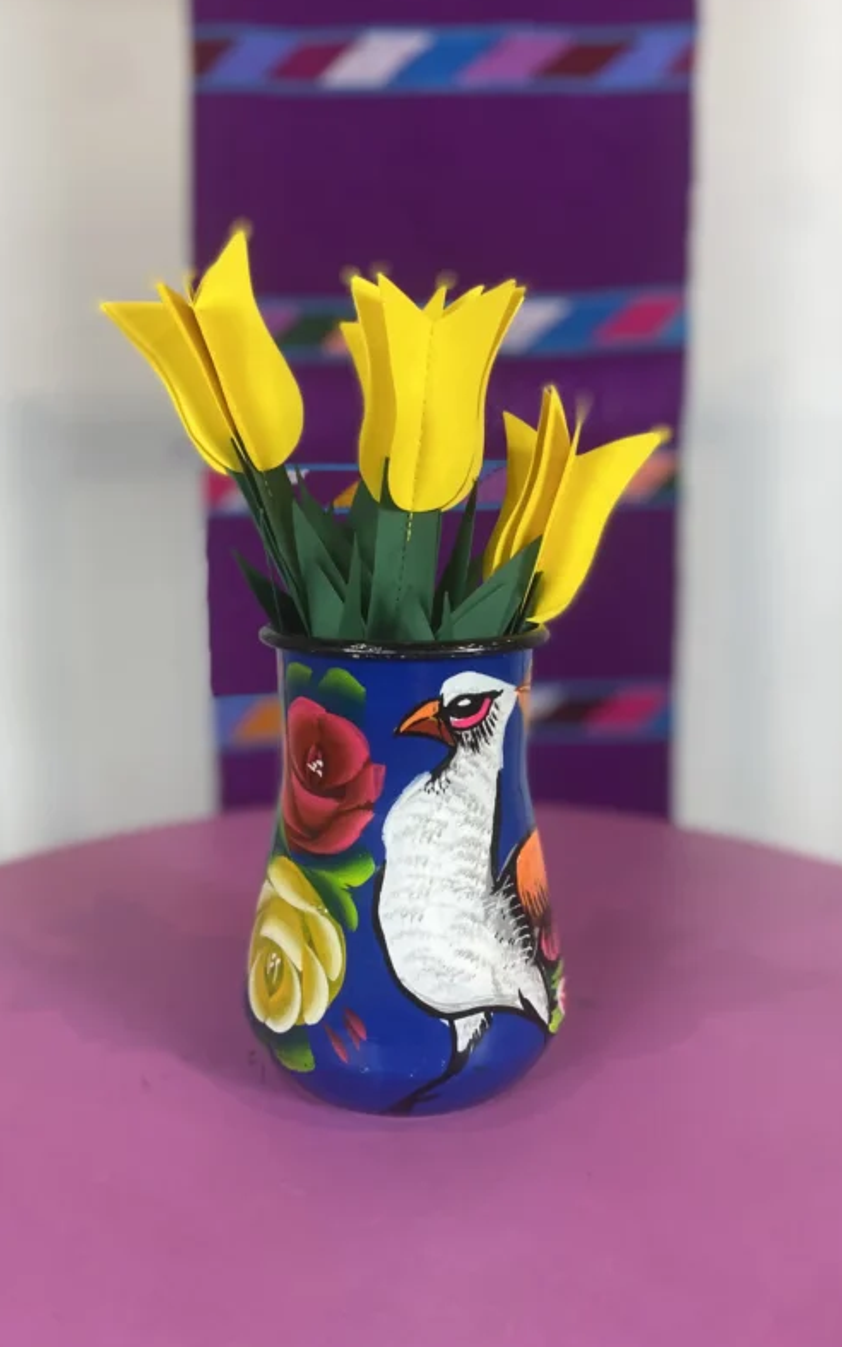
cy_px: 673
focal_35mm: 28
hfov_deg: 44.5
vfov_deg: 66.5
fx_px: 1028
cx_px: 394
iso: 100
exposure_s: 1/100
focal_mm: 4.25
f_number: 1.8
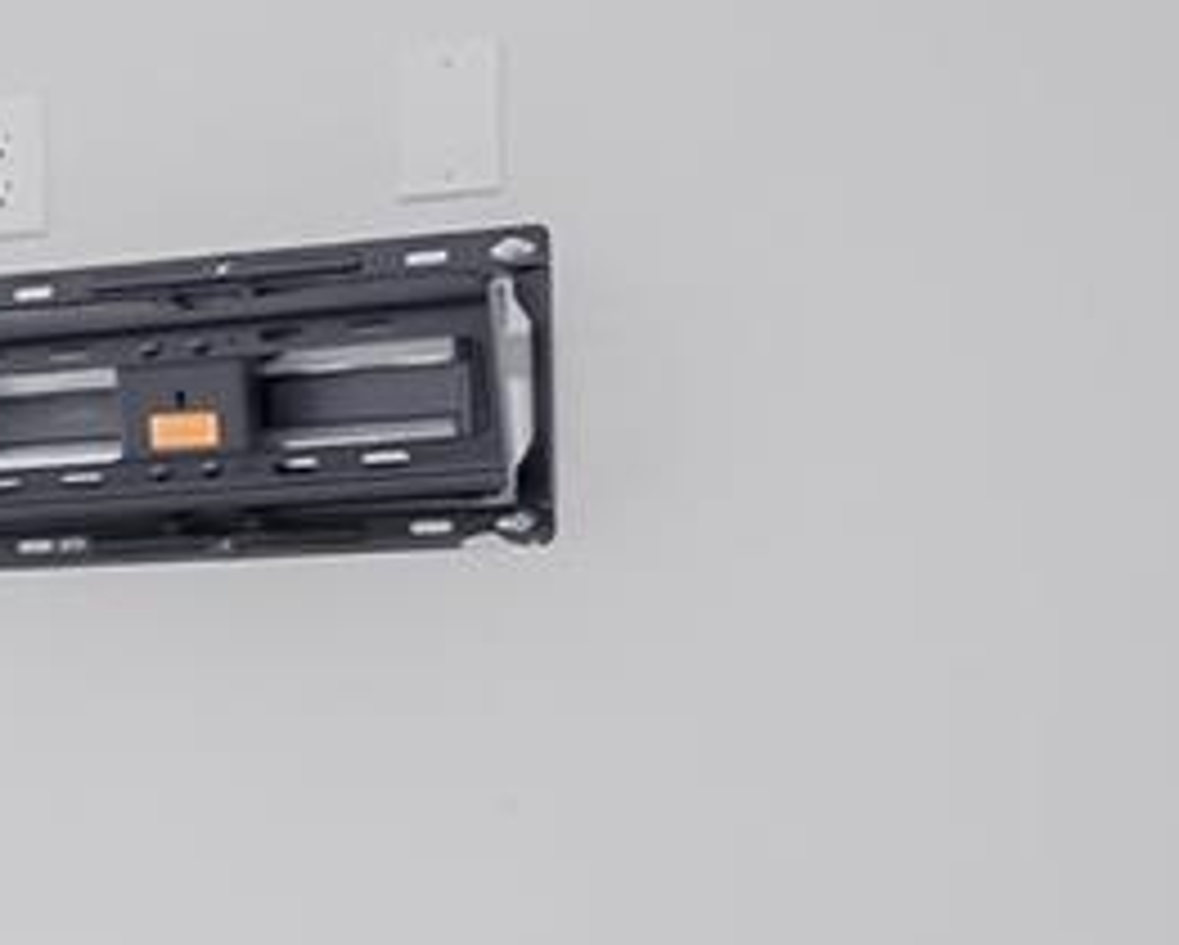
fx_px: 4609
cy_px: 1519
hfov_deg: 9.1
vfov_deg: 11.1
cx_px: -3010
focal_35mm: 132
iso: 200
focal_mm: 18
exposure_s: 1/4
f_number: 9
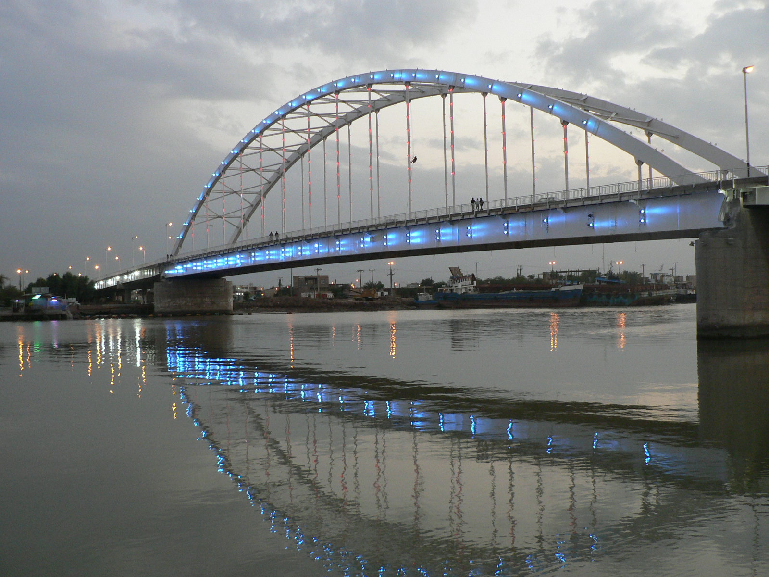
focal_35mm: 36
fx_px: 800
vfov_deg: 39.7
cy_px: 288
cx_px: 384
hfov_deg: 51.4
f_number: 2.8
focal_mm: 6
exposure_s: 1/25
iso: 200
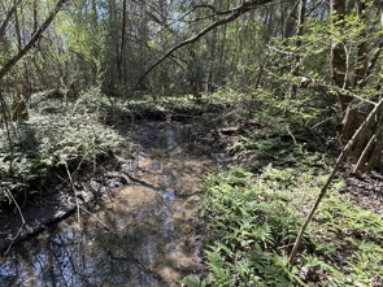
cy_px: 158
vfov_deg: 68.5
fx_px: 210
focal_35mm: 19
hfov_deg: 83.5
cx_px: 151
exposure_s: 1/207
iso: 50
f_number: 2.2
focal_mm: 2.22
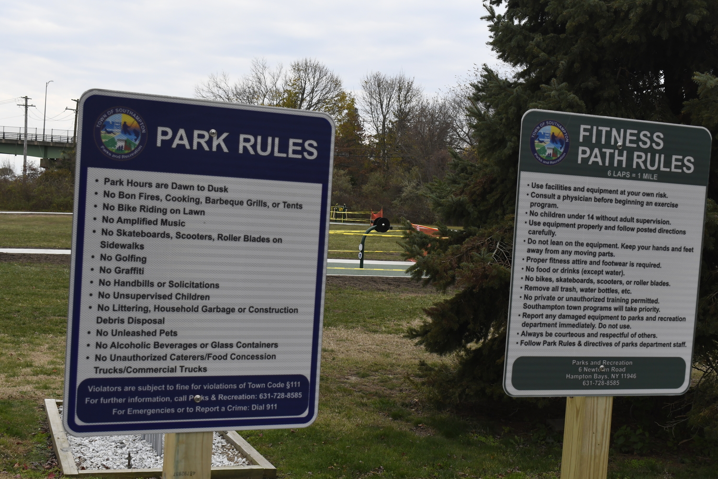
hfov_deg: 38.9
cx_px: 359
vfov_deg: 26.5
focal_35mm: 51
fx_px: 1017
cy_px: 240
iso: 640
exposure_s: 1/320
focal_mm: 34
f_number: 9
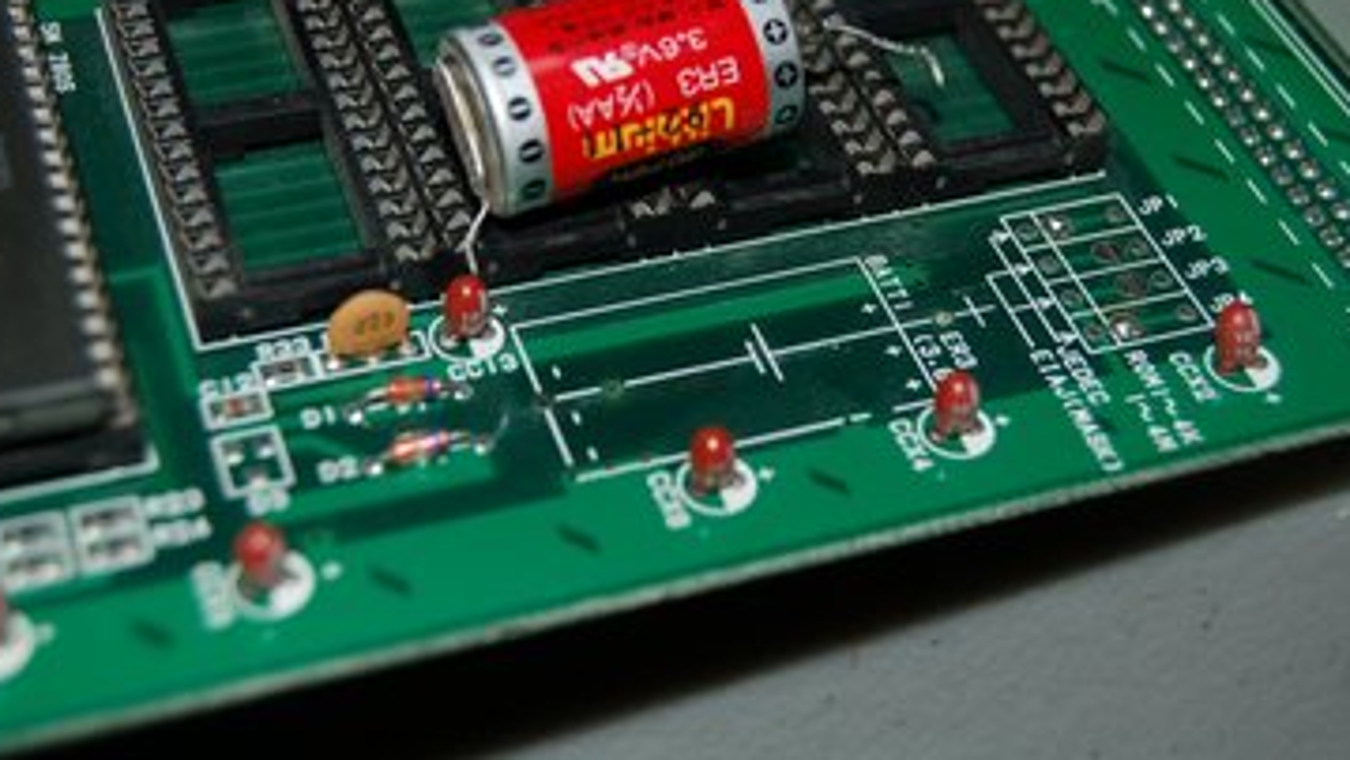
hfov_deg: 30.1
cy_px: 267
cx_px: 696
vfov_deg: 17.2
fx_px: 2506
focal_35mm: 70
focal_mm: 40
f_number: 5.6
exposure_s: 1/125
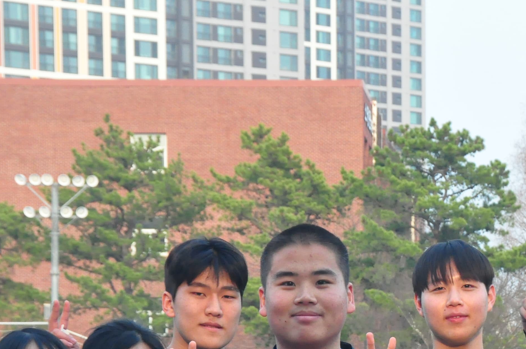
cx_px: 449
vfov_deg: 8.3
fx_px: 2393
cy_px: 377
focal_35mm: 164
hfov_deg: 12.5
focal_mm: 48
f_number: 10
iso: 1600
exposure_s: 1/400
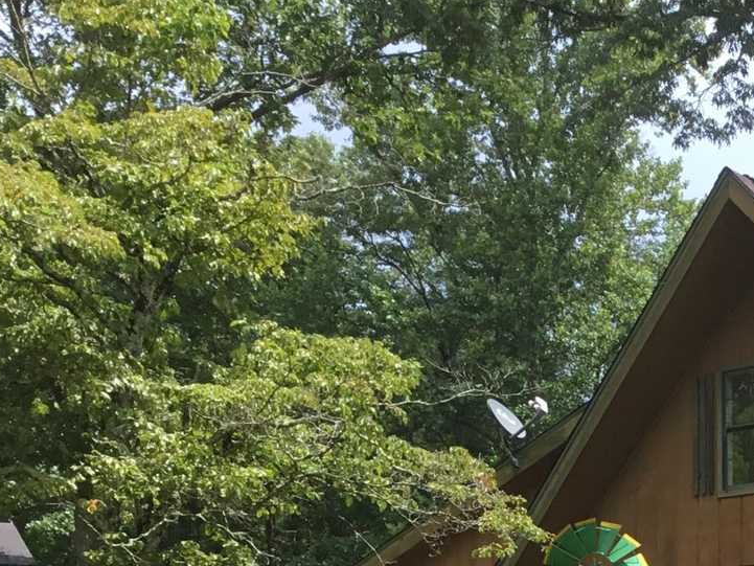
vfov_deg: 15.9
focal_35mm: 88
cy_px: 750
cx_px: 920
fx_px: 1917
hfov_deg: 20.7
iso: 25
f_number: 2.4
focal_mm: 3.3
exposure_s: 1/485
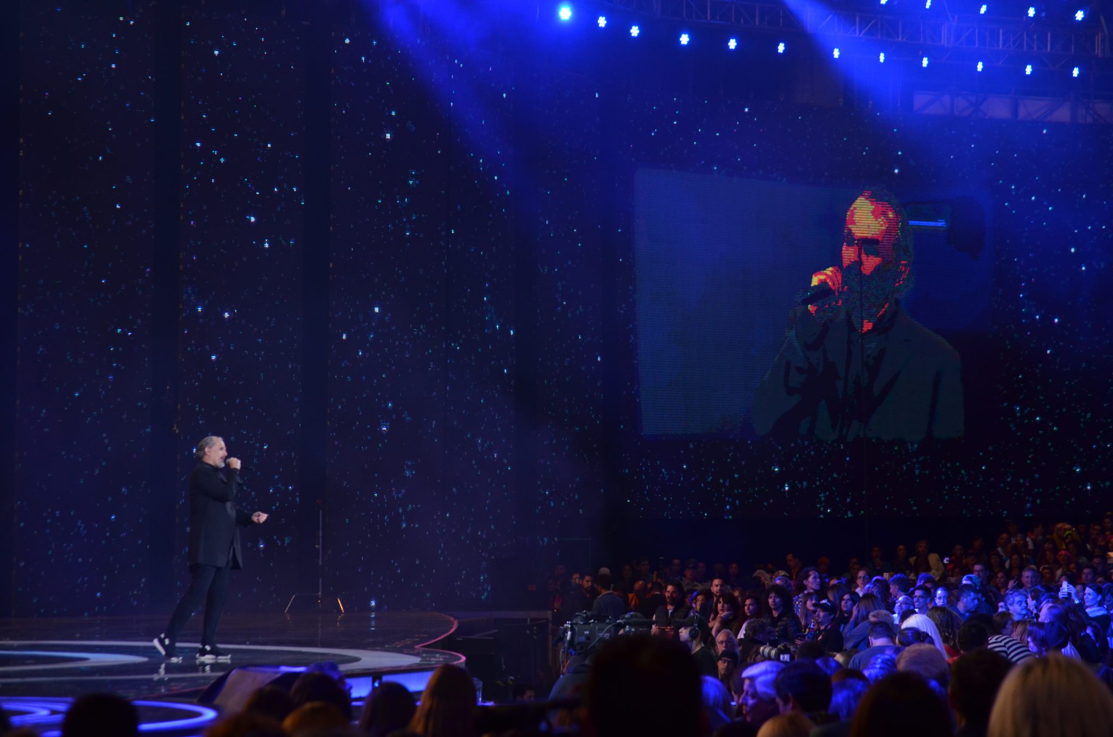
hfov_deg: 17.1
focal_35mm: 120
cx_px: 556
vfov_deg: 11.4
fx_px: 3702
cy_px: 368
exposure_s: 1/125
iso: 800
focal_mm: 80
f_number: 4.2
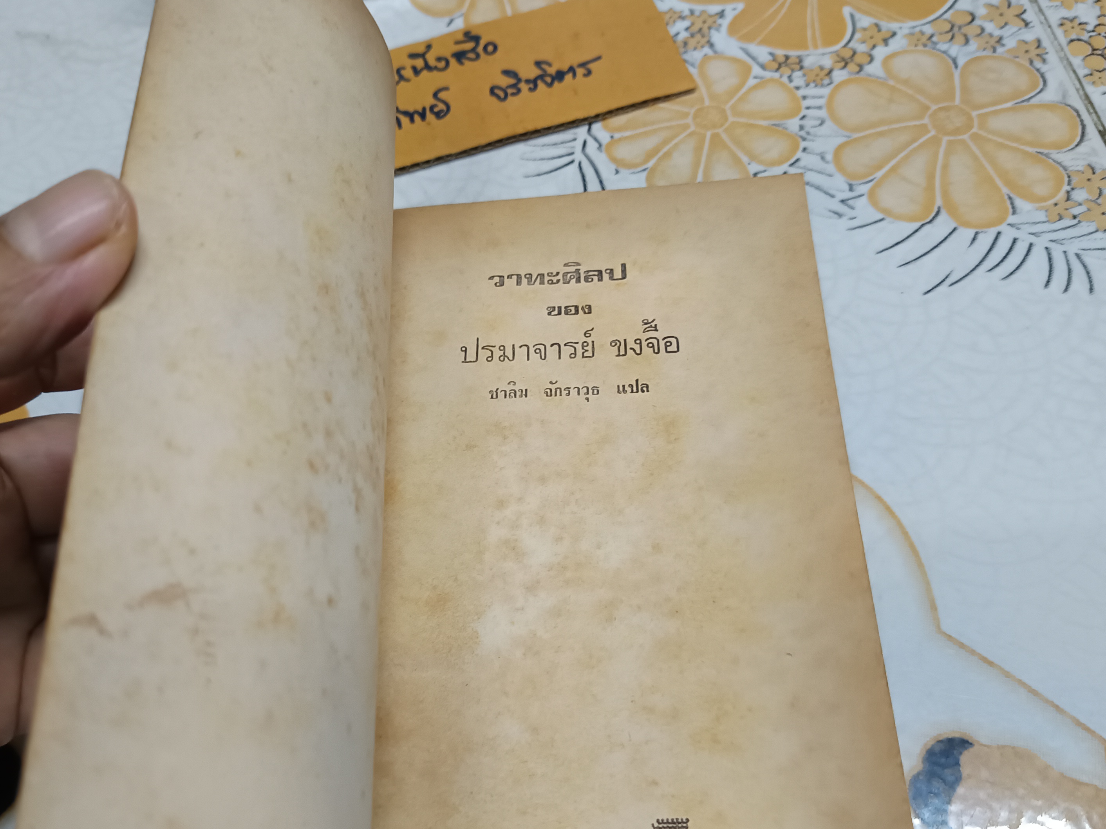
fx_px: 1086
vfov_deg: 41.6
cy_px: 506
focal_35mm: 34
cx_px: 476
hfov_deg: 53.8
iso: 1075
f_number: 1.7
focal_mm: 5.31
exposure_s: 1/33.3
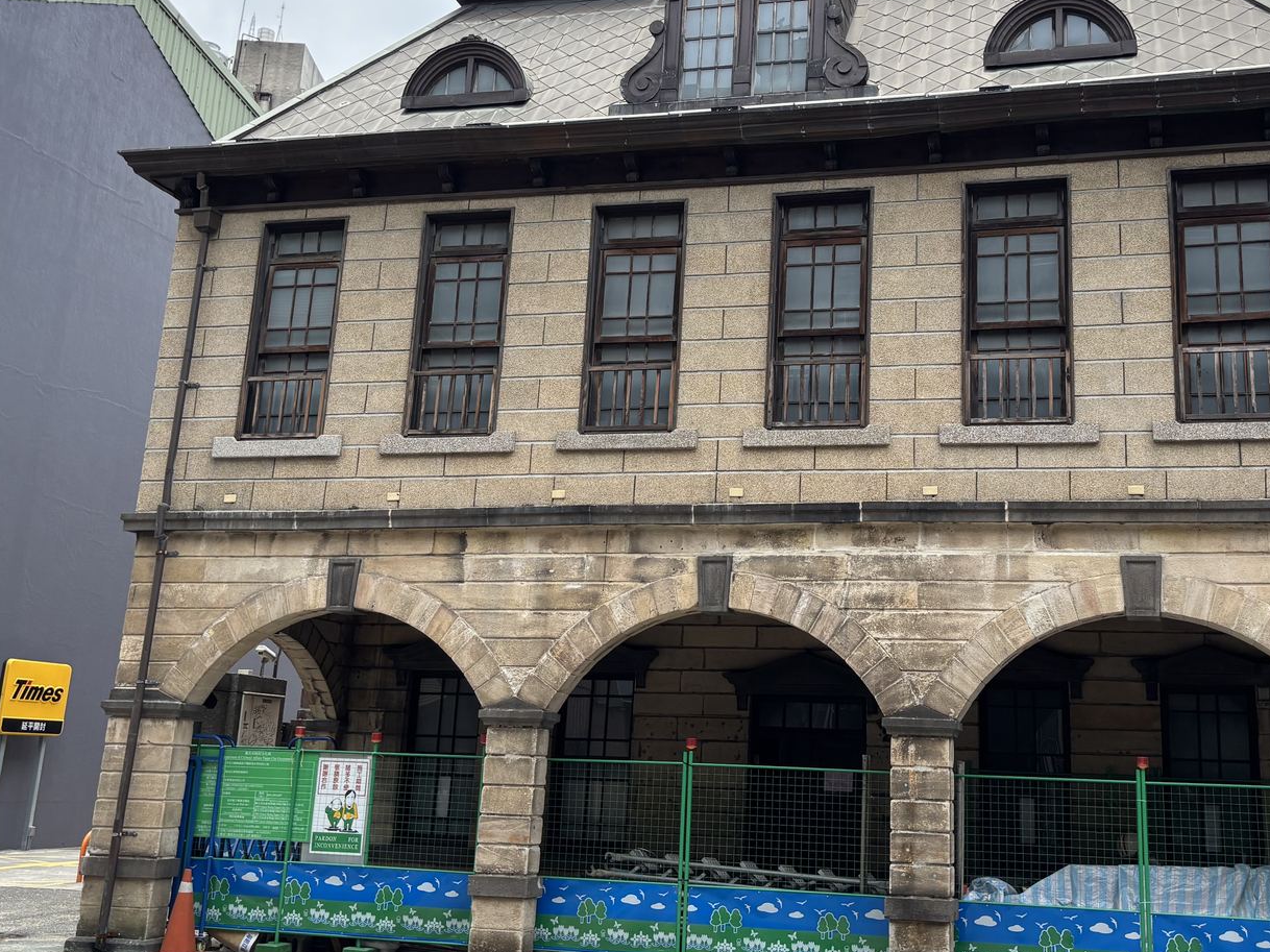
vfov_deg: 34.9
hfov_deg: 45.5
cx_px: 759
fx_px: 1504
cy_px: 341
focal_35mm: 41
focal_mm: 5.96
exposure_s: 1/1949
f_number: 1.6
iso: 50
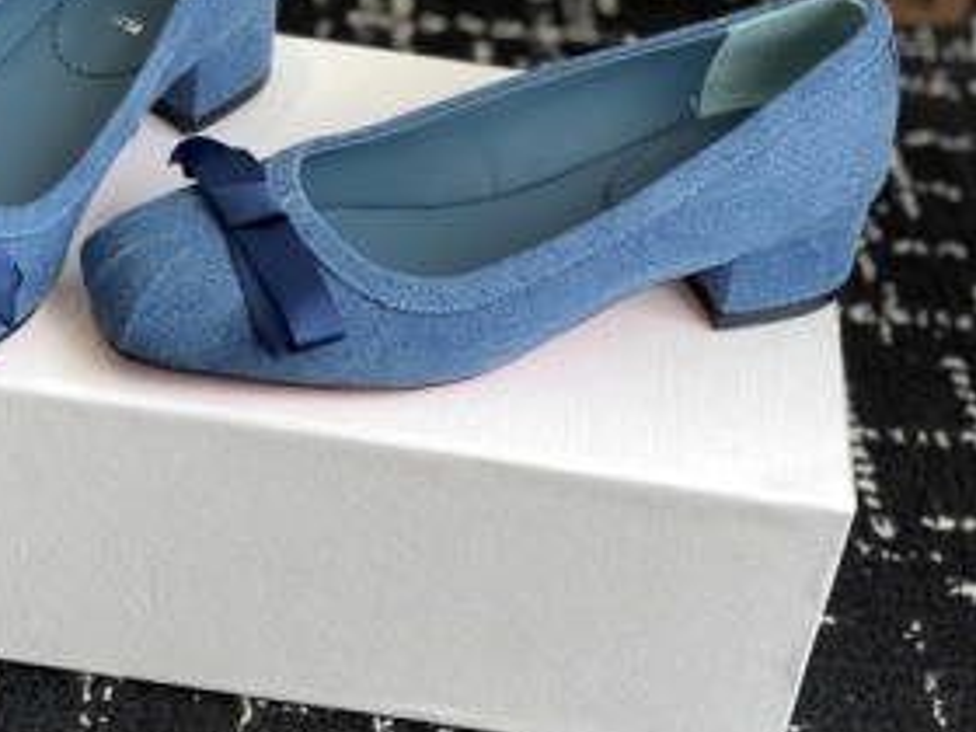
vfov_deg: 15.8
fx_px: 2622
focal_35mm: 93
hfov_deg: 21.0
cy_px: 125
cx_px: 326
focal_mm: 6
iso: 20
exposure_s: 1/122
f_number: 2
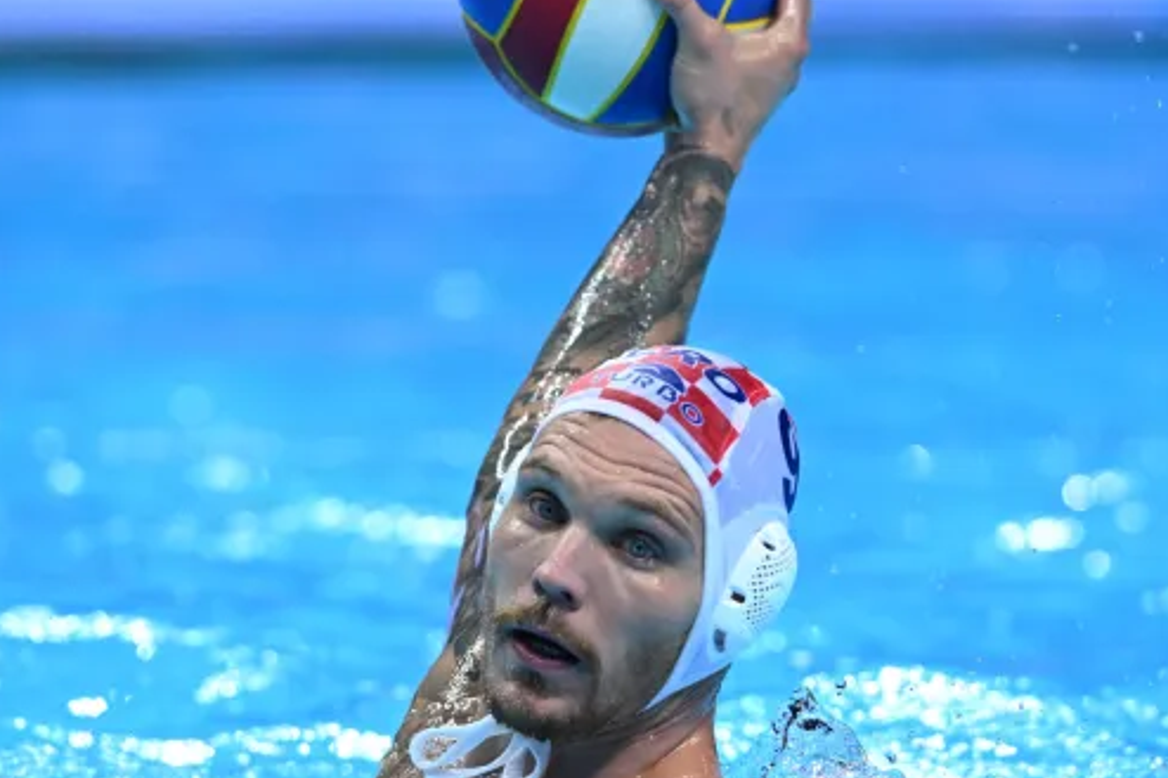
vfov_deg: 2.2
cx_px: 362
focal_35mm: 616
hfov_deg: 3.3
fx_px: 19978
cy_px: 352
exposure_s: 1/3200
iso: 4000
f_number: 4
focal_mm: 400
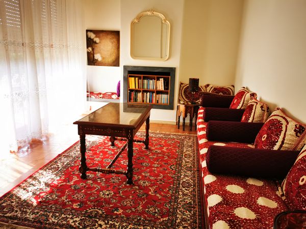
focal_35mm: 27
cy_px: 114
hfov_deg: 65.3
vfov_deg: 51.4
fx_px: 239
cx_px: 153
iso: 50
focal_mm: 5.56
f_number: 1.6
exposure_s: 1/100
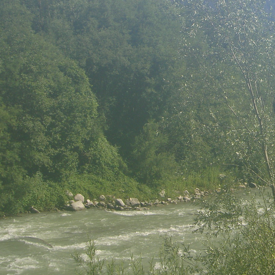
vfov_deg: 18.1
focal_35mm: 95
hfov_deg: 18.0
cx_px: 243
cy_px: 47
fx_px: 854
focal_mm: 9
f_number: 4.9
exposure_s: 1/250
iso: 50
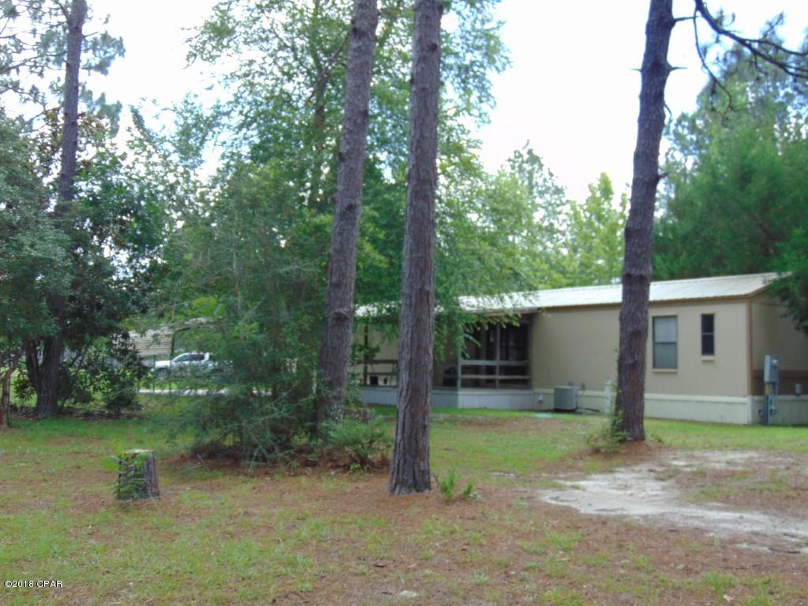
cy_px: 303
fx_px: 910
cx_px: 404
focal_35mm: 39
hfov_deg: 47.9
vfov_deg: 36.8
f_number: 3.3
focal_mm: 6.9
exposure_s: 1/200
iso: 80
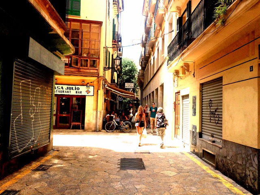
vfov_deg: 48.2
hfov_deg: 61.7
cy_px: 98
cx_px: 130
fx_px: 218
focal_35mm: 29
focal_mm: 4.15
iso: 32
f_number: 2.2
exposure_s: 1/1053
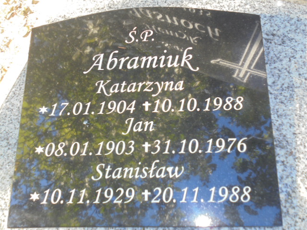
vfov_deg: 37.7
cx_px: 154
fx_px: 337
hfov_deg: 49.0
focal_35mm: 38
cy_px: 115
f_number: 4.2
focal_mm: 6.9
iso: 100
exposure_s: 1/30
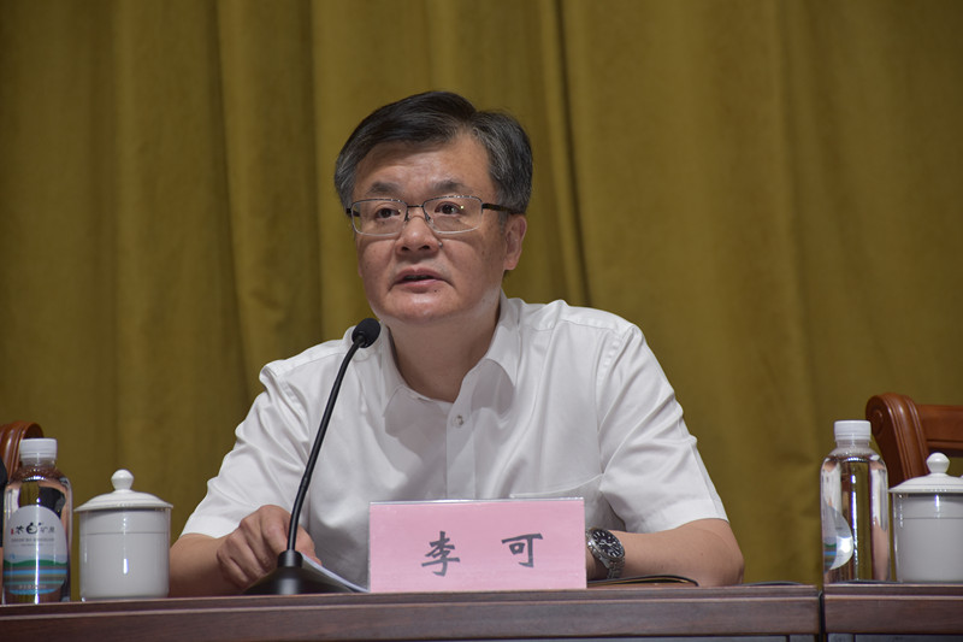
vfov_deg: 7.5
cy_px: 321
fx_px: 4894
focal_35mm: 183
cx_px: 482
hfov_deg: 11.2
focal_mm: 122
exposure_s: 1/60
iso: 200
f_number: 5.6
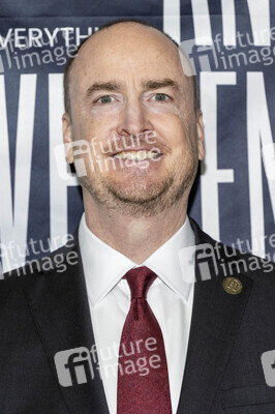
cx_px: 138
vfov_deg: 17.1
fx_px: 1377
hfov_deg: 11.4
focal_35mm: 120
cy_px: 207
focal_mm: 120
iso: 800
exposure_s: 1/200
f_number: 5.6
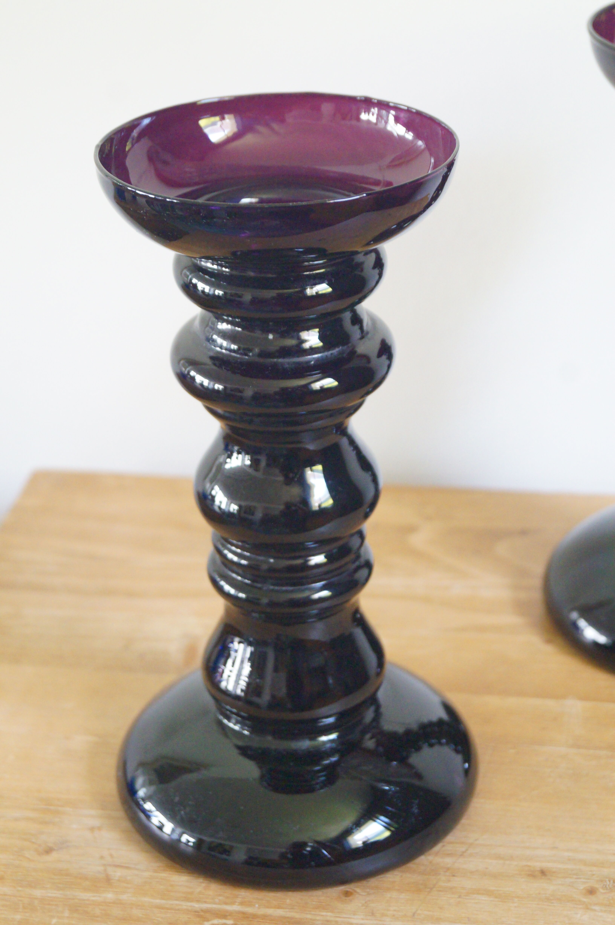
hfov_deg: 18.1
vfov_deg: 27.0
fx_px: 1926
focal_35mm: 75
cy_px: 462
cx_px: 308
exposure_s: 1/50
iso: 3200
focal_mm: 50
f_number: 5.6
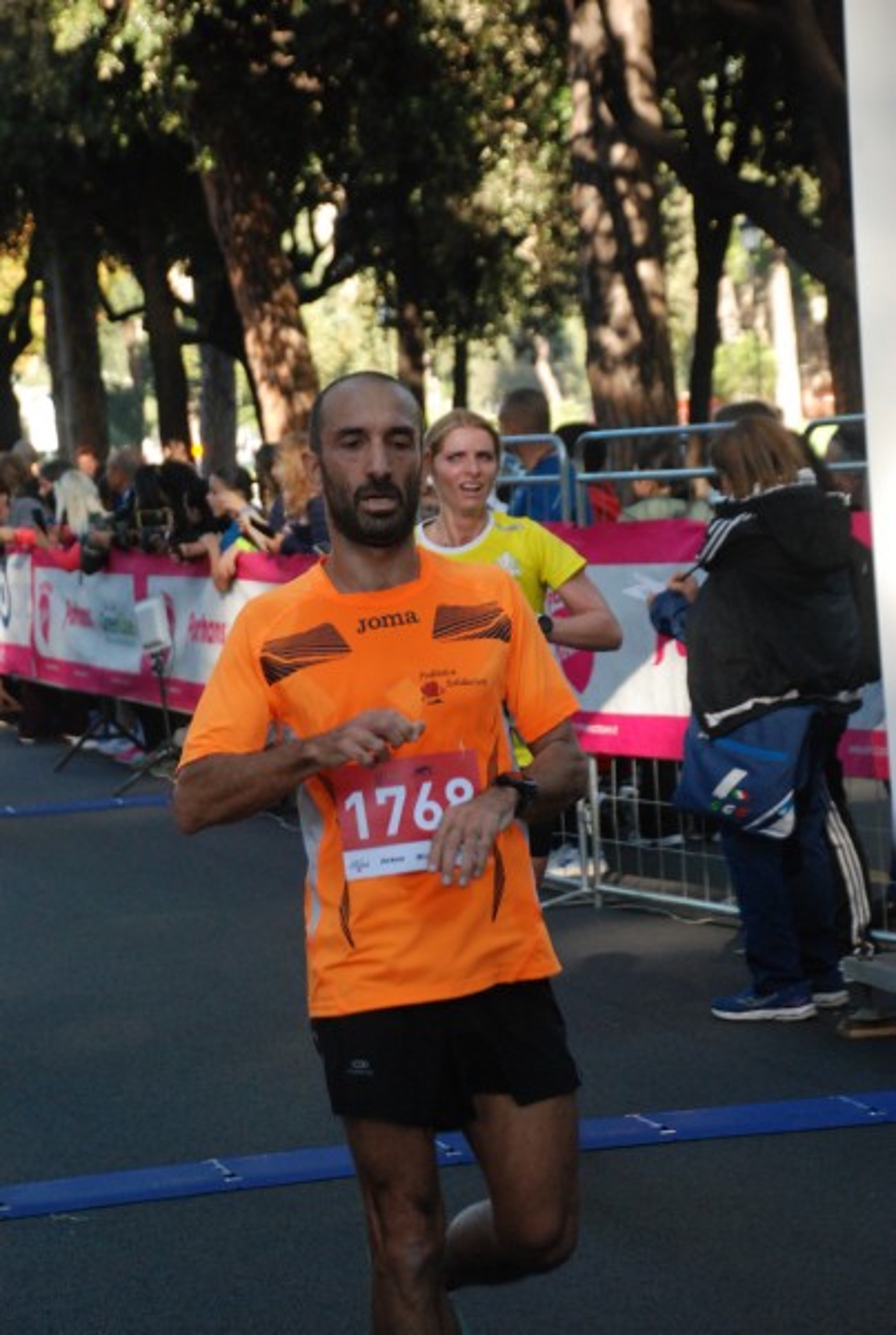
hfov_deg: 13.1
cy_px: 668
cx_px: 448
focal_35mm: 105
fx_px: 3900
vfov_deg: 19.4
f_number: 5.6
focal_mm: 70
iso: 1000
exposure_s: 1/400
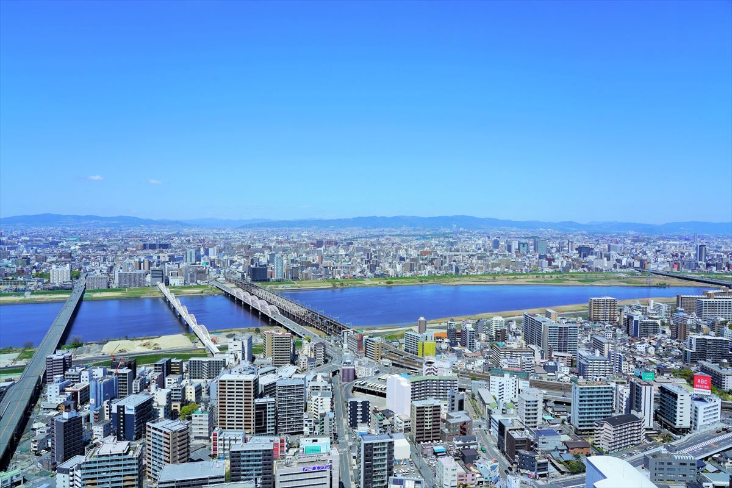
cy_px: 244
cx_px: 366
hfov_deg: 73.7
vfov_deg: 53.1
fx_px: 488
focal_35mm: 24
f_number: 10
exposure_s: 1/320
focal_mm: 24
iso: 100
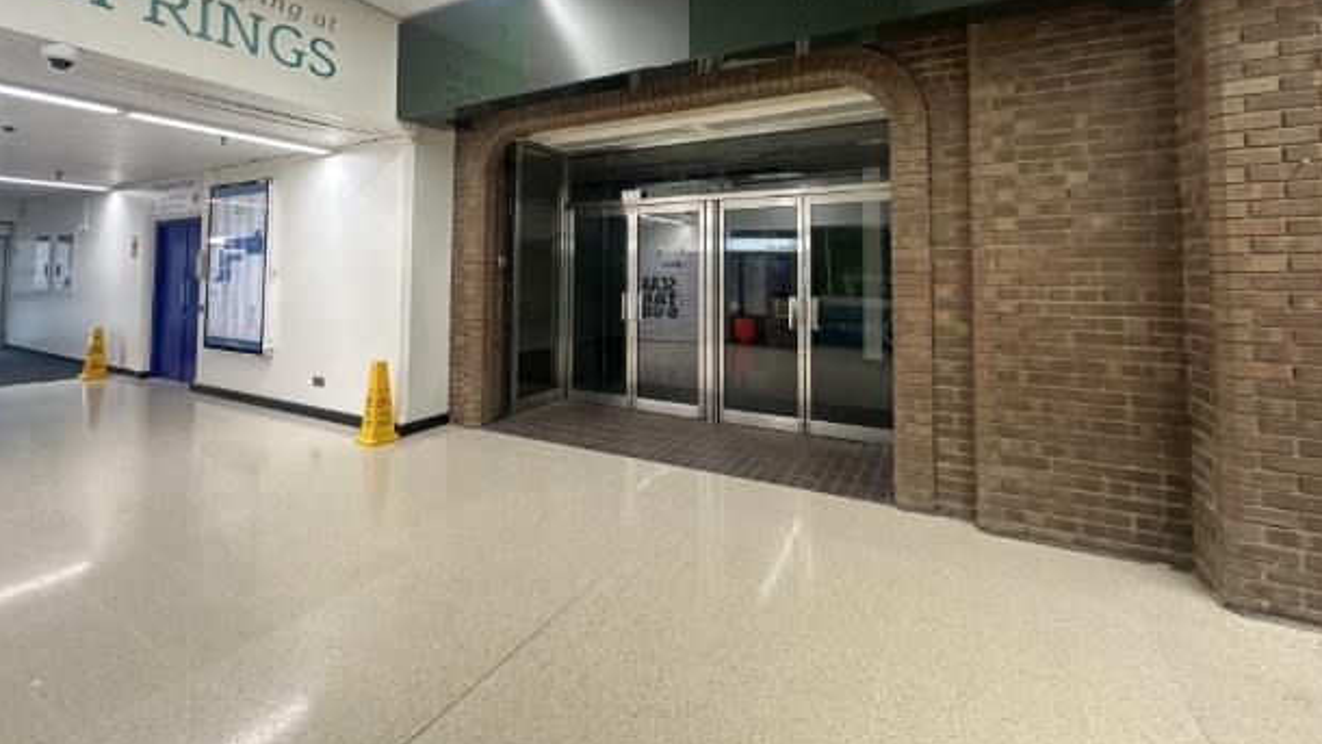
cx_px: 654
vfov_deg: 65.3
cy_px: 249
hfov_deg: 99.4
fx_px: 561
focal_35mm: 16
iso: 200
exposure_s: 1/50
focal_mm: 2.22
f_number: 2.2
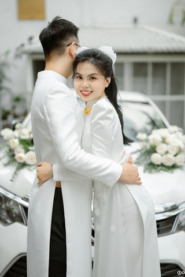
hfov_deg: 27.0
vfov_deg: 39.6
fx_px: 385
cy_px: 138
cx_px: 92
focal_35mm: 50
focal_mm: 50
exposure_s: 1/640
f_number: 1.6
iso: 100
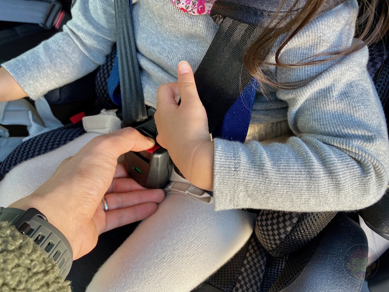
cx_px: 194
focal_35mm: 26
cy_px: 146
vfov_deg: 53.1
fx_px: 292
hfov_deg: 67.3
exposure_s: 1/121
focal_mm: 4.25
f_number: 1.8
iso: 100
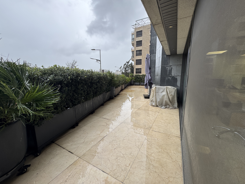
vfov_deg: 85.7
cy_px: 92
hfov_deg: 102.1
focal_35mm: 14
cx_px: 122
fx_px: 99
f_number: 2.2
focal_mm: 2.22
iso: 40
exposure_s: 1/121
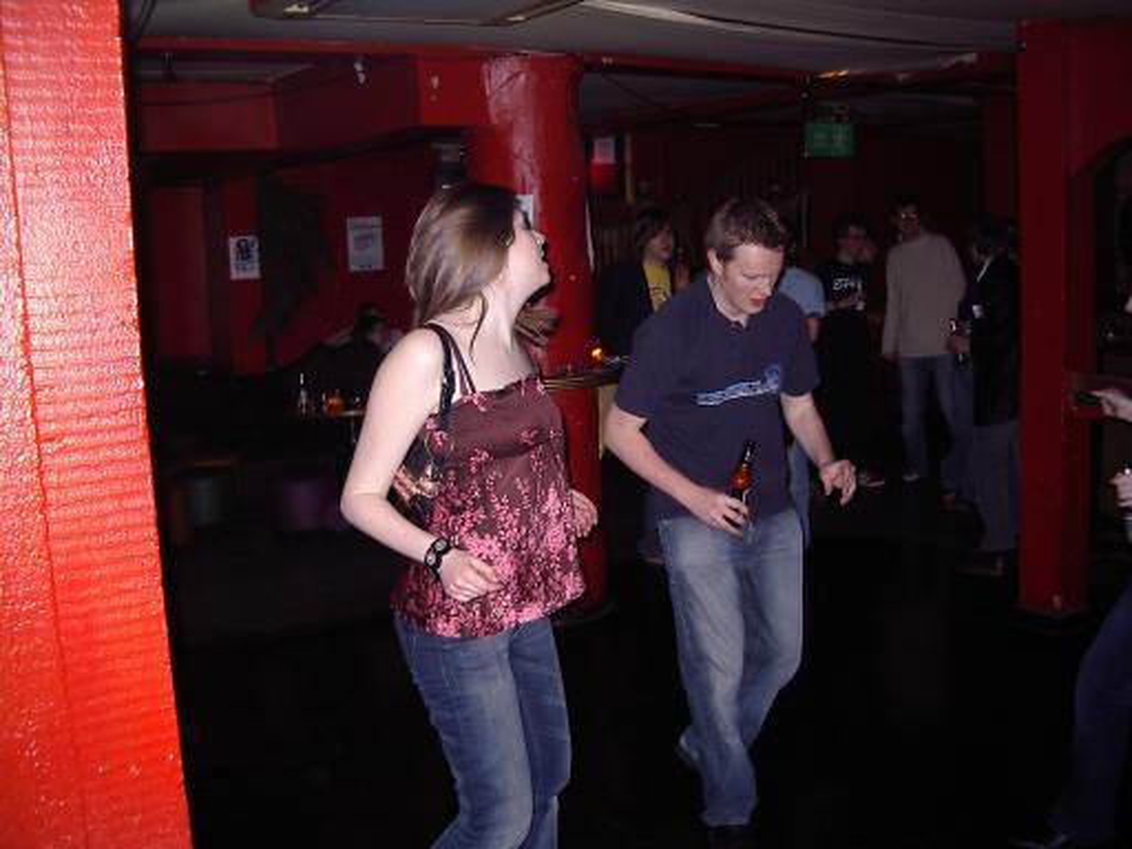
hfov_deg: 49.0
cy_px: 424
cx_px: 566
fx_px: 1243
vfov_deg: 37.7
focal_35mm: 38
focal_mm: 5.8
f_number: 2.6
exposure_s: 1/60
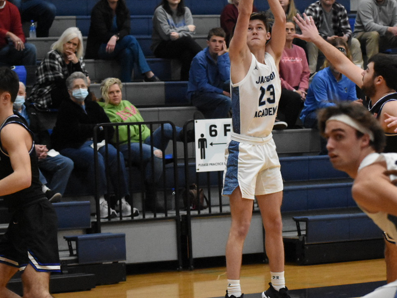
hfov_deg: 11.6
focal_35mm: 170
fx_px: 1950
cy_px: 129
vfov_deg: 8.7
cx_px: 274
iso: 10000
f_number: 2.8
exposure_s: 1/1600
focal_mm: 70
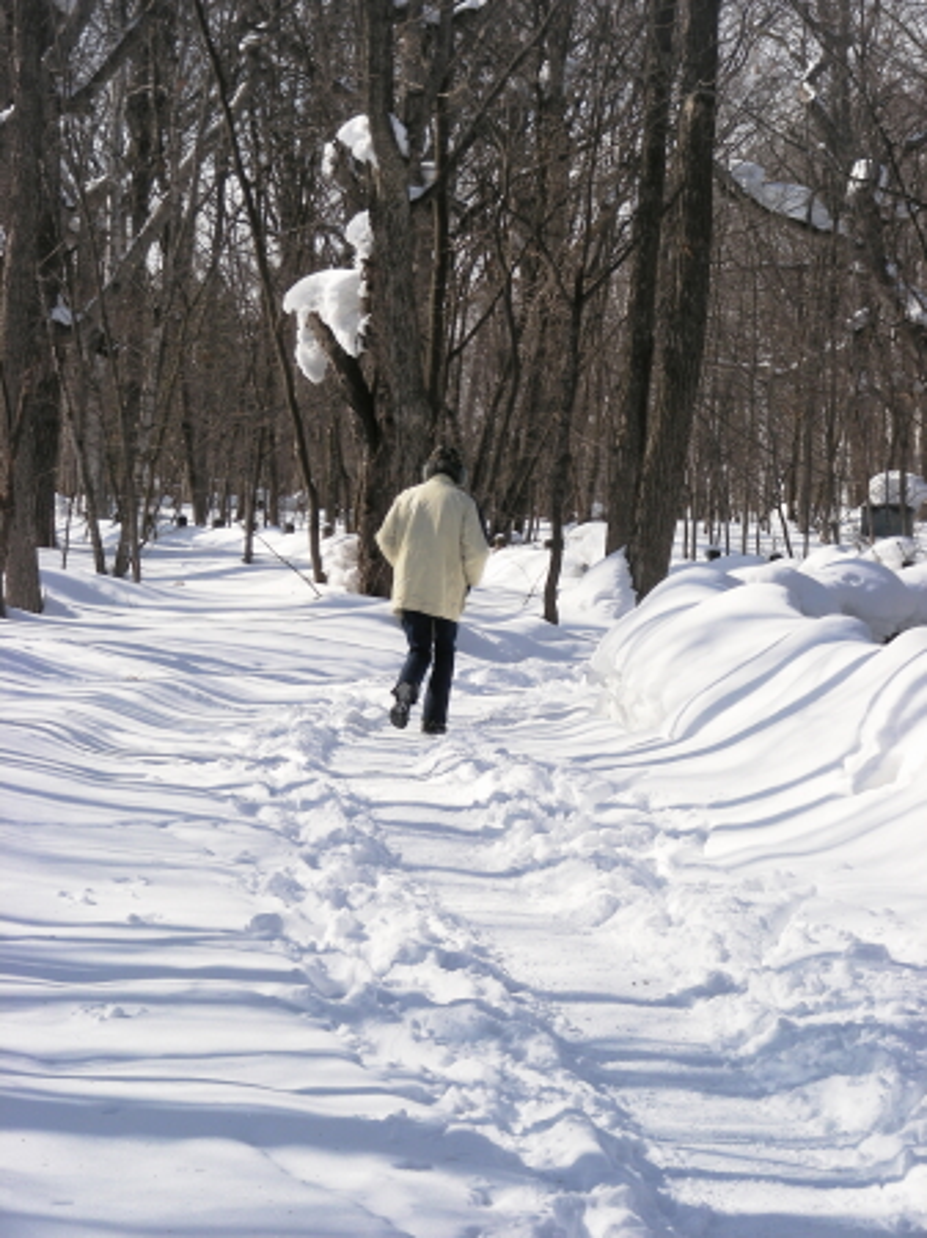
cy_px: 619
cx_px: 464
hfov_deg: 13.1
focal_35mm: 113
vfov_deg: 17.4
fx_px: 4039
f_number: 4
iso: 50
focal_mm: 18.9
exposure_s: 1/378
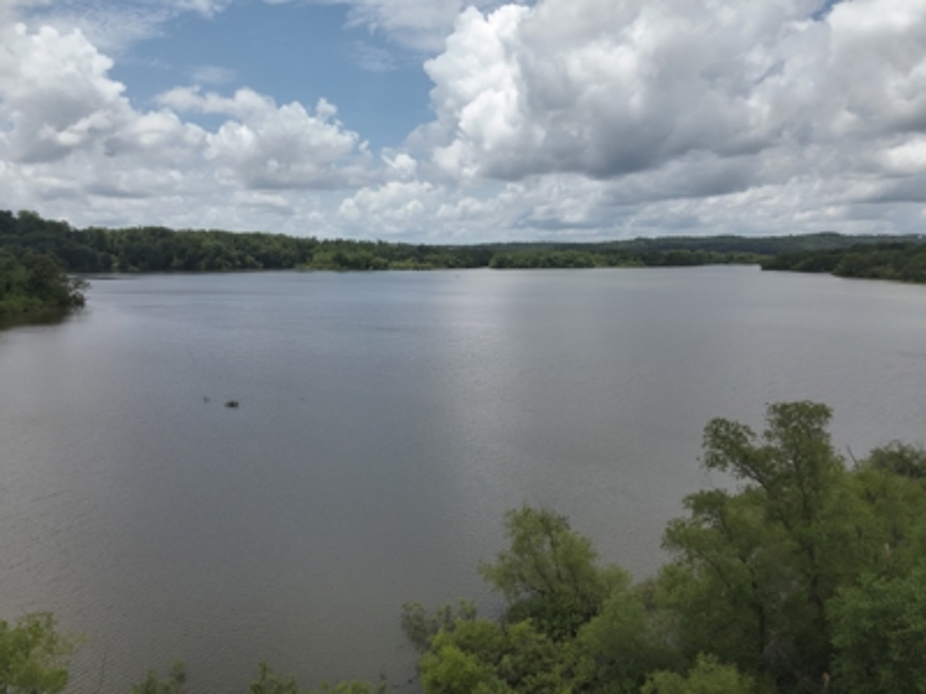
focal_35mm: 24
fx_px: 642
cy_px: 347
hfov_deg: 71.6
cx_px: 463
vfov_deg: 56.8
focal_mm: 4.4
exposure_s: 1/1250
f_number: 2.8
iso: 100
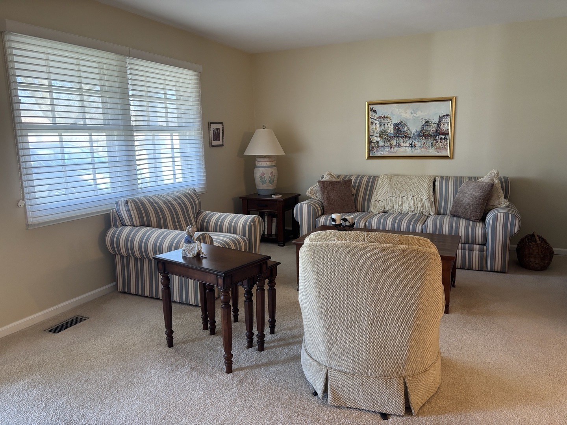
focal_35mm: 26
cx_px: 284
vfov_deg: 53.1
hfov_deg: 67.3
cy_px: 212
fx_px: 426
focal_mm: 5.96
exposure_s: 1/60
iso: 125
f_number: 1.6
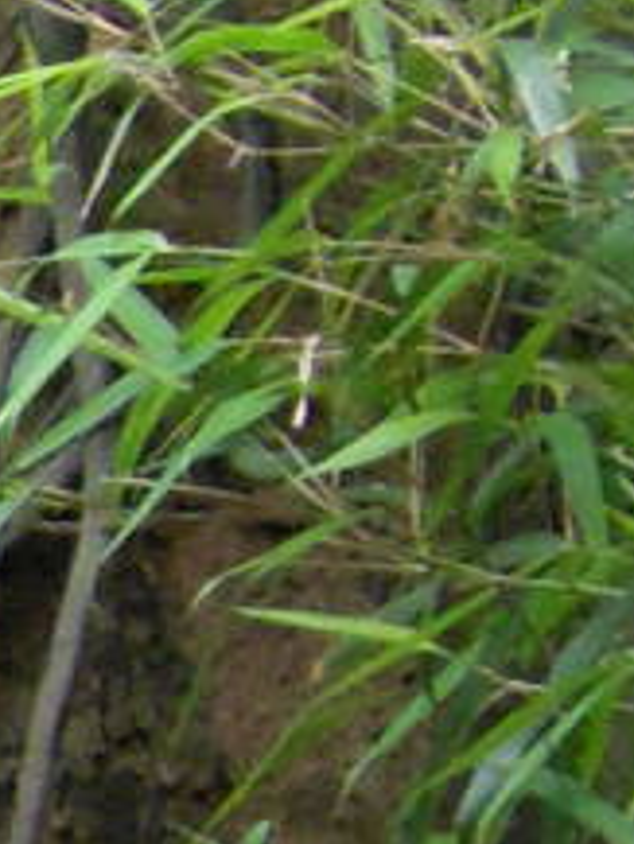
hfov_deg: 1.4
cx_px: -1731
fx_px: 25397
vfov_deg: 1.9
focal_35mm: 1041
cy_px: 758
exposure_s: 1/13
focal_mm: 25.3
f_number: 5.5
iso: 400
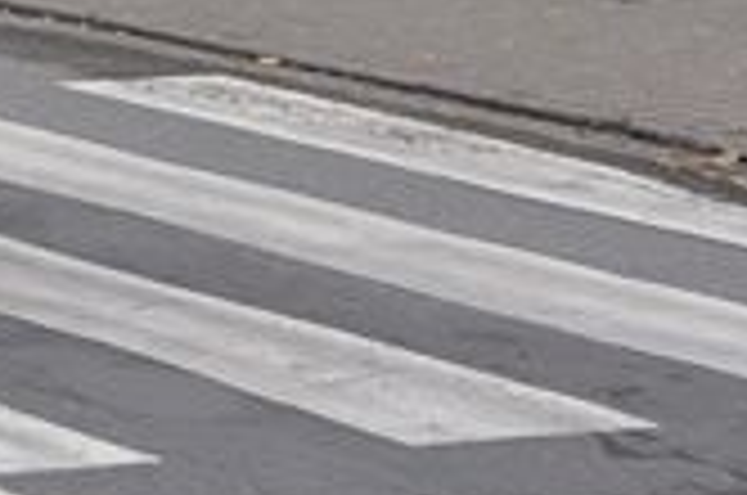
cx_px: -778
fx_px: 4609
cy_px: -403
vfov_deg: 6.0
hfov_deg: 8.7
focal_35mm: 223
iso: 640
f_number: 8
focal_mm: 29
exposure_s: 1/250
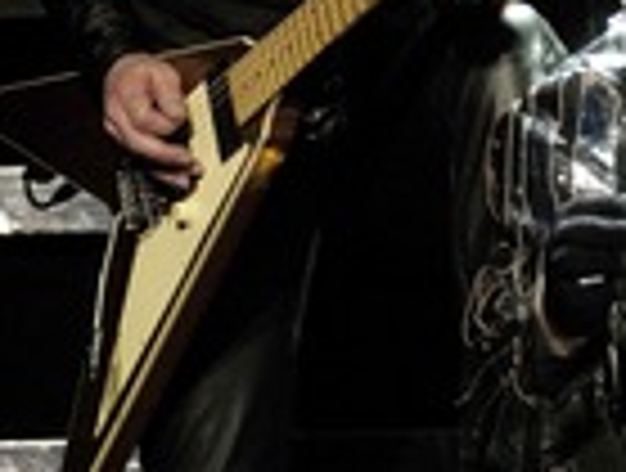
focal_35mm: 422
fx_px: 7651
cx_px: 603
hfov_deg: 4.7
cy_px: -106
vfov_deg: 3.5
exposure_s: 1/320
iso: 400
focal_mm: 102
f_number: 2.8
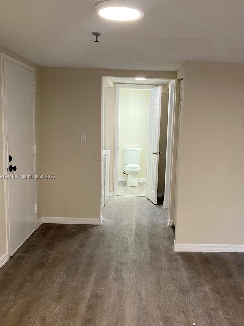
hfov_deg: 39.5
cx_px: 148
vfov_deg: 51.3
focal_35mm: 36
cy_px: 177
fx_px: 338
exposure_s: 1/60
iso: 125
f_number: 1.8
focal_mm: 3.99
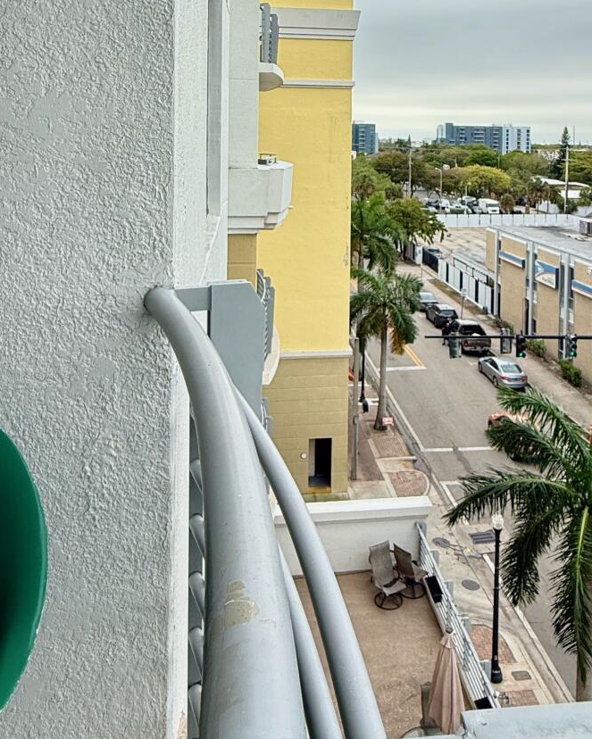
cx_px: 339
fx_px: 722
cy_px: 162
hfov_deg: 44.4
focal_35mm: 33
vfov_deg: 51.3
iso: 50
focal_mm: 2.22
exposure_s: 1/679
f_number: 2.2
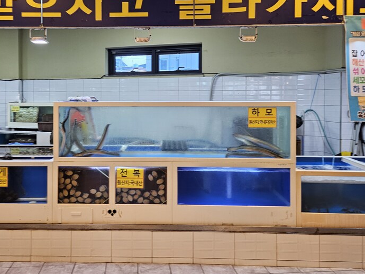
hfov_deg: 59.6
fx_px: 316
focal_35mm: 30
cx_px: 154
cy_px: 98
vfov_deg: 46.3
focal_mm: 5.4
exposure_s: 1/120
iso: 160
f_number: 1.8
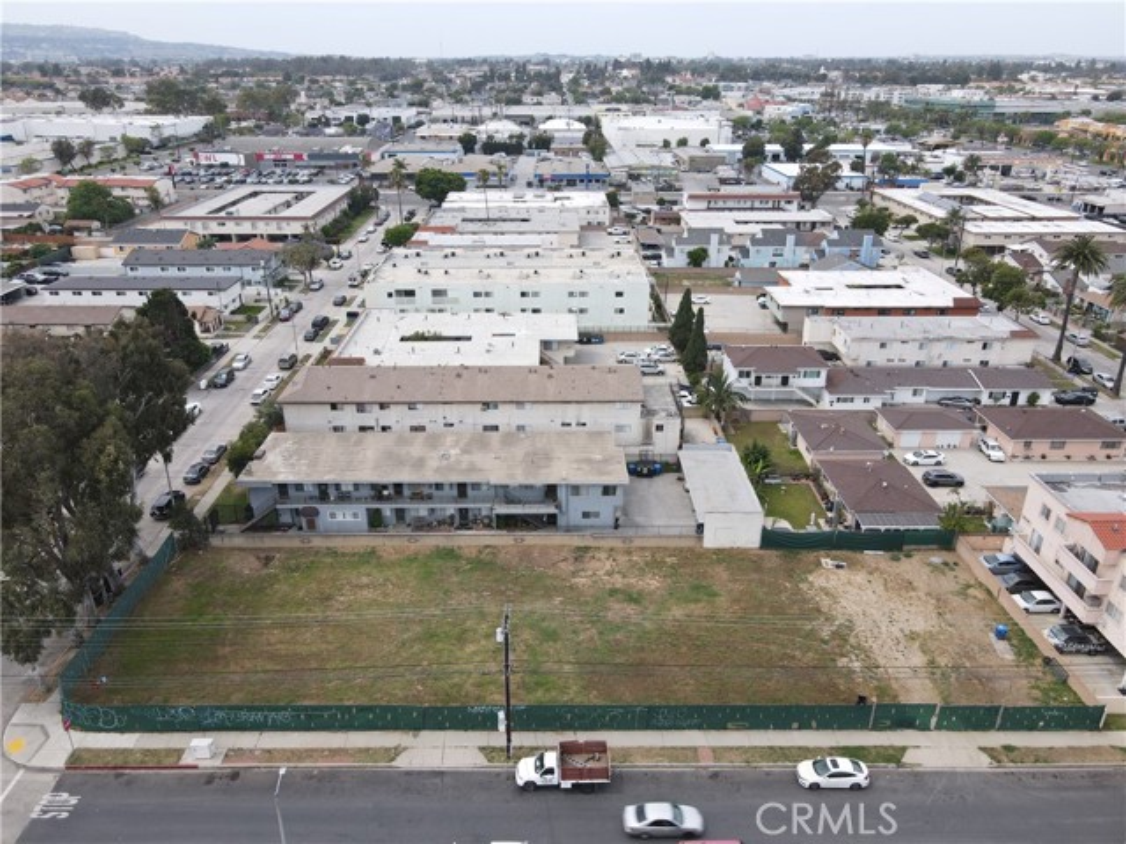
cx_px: 563
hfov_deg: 71.6
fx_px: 781
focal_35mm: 24
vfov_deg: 56.8
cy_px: 422
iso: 100
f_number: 2.8
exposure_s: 1/30
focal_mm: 4.5
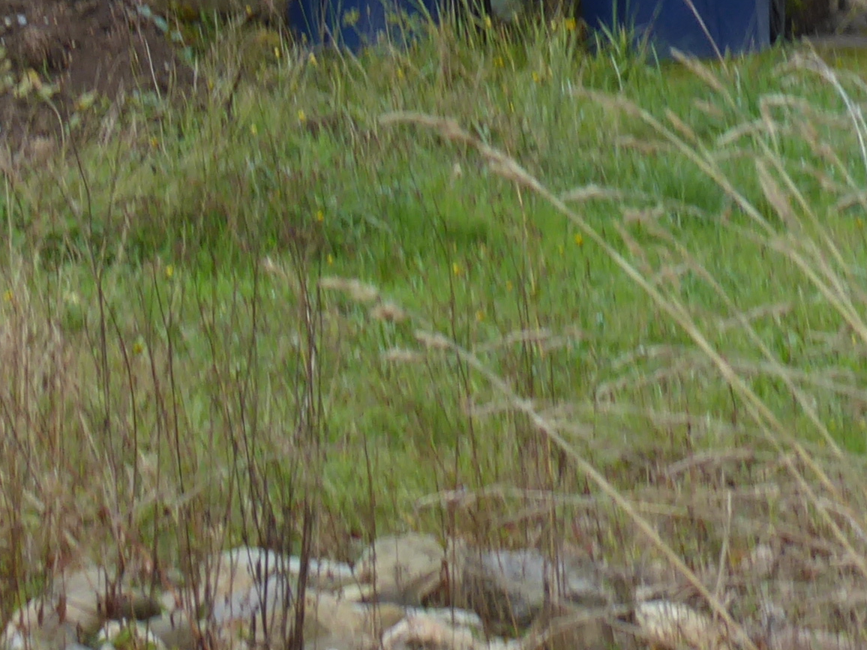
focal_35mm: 467
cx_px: 210
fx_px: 11697
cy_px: -402
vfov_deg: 3.2
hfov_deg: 4.2
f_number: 5.3
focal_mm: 24.2
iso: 80
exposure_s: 1/60
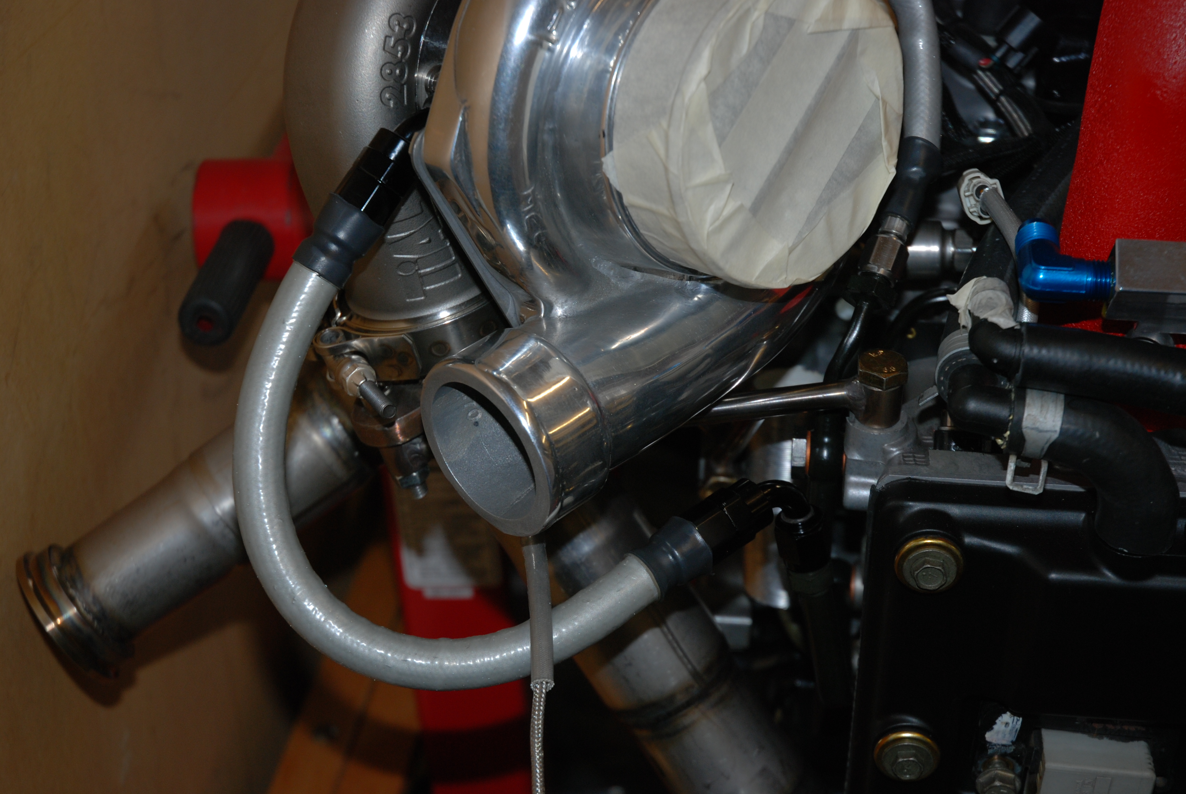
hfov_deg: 28.0
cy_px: 397
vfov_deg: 19.0
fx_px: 2375
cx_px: 593
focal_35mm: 72
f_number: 4.5
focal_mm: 48
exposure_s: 1/60
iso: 200
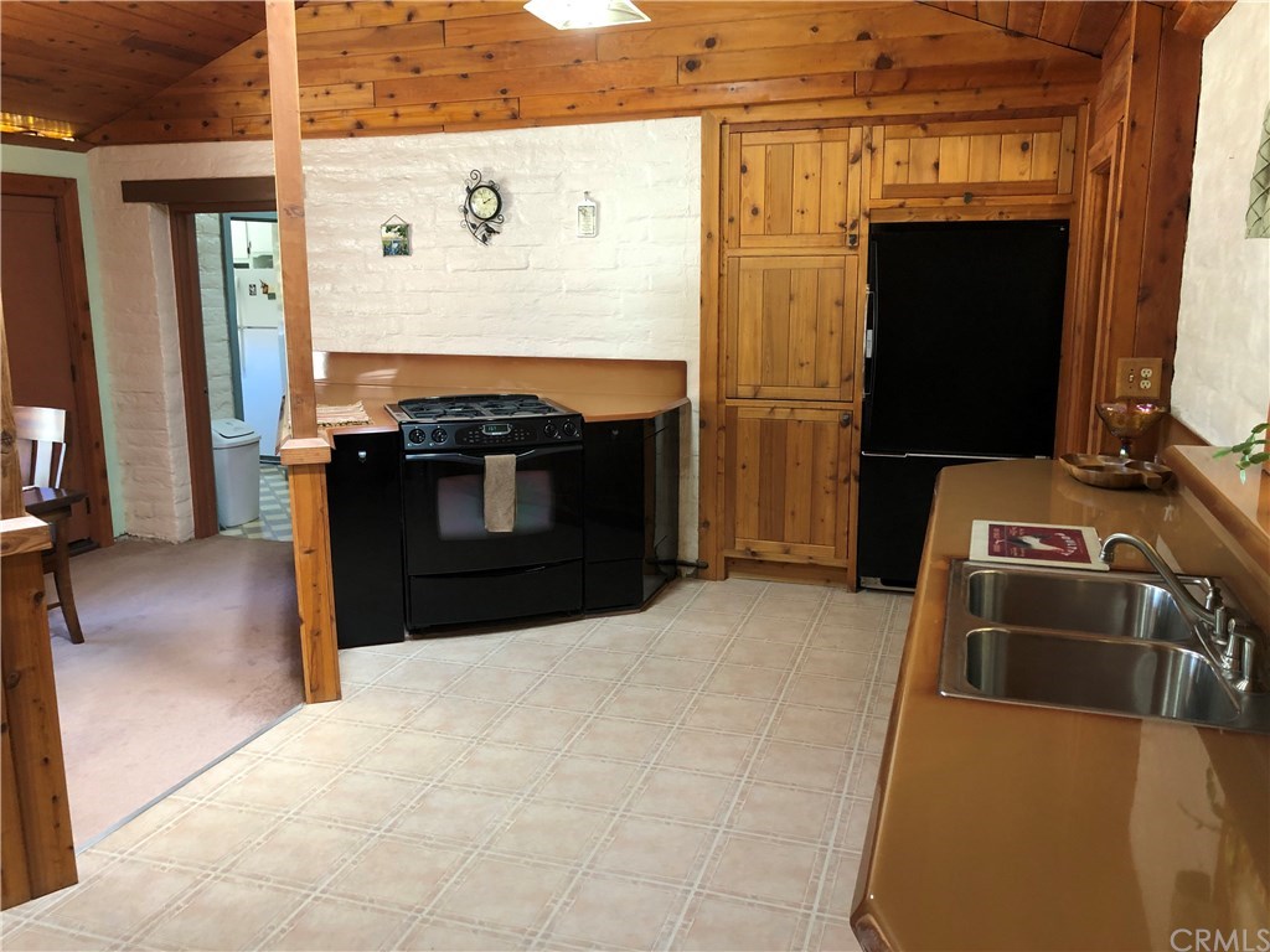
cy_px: 476
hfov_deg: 63.4
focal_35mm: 28
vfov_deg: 49.7
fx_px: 1027
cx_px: 635
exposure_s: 1/15
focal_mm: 3.99
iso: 50
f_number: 1.8
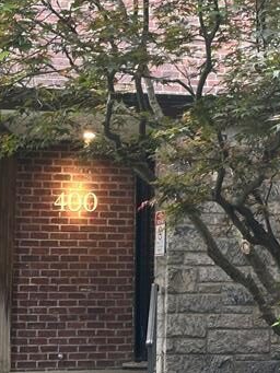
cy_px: 98
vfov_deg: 13.7
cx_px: 306
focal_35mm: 144
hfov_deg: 10.2
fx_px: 1552
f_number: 1.78
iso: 80
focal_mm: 6.86
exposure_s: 1/117
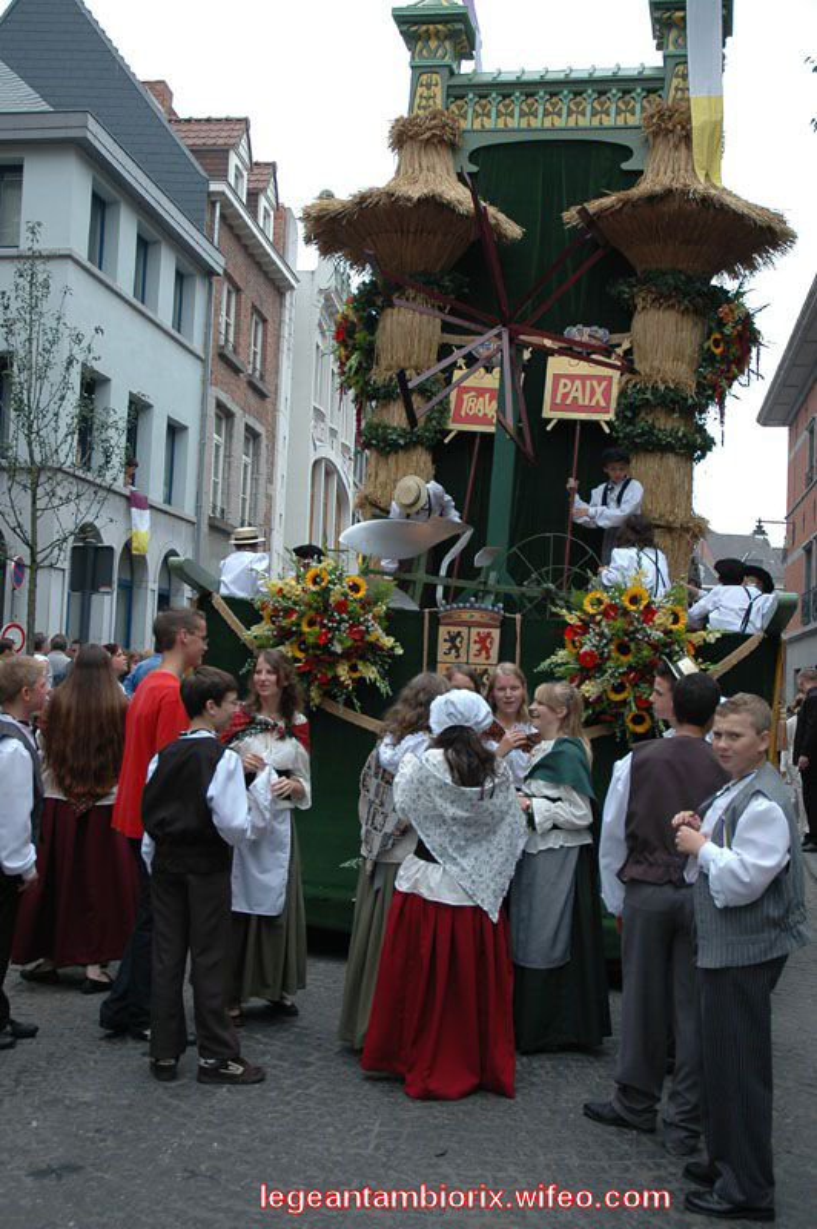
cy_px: 614
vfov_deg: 51.3
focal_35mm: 38
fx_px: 1279
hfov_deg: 35.4
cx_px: 408
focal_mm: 25
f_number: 3.8
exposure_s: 1/640
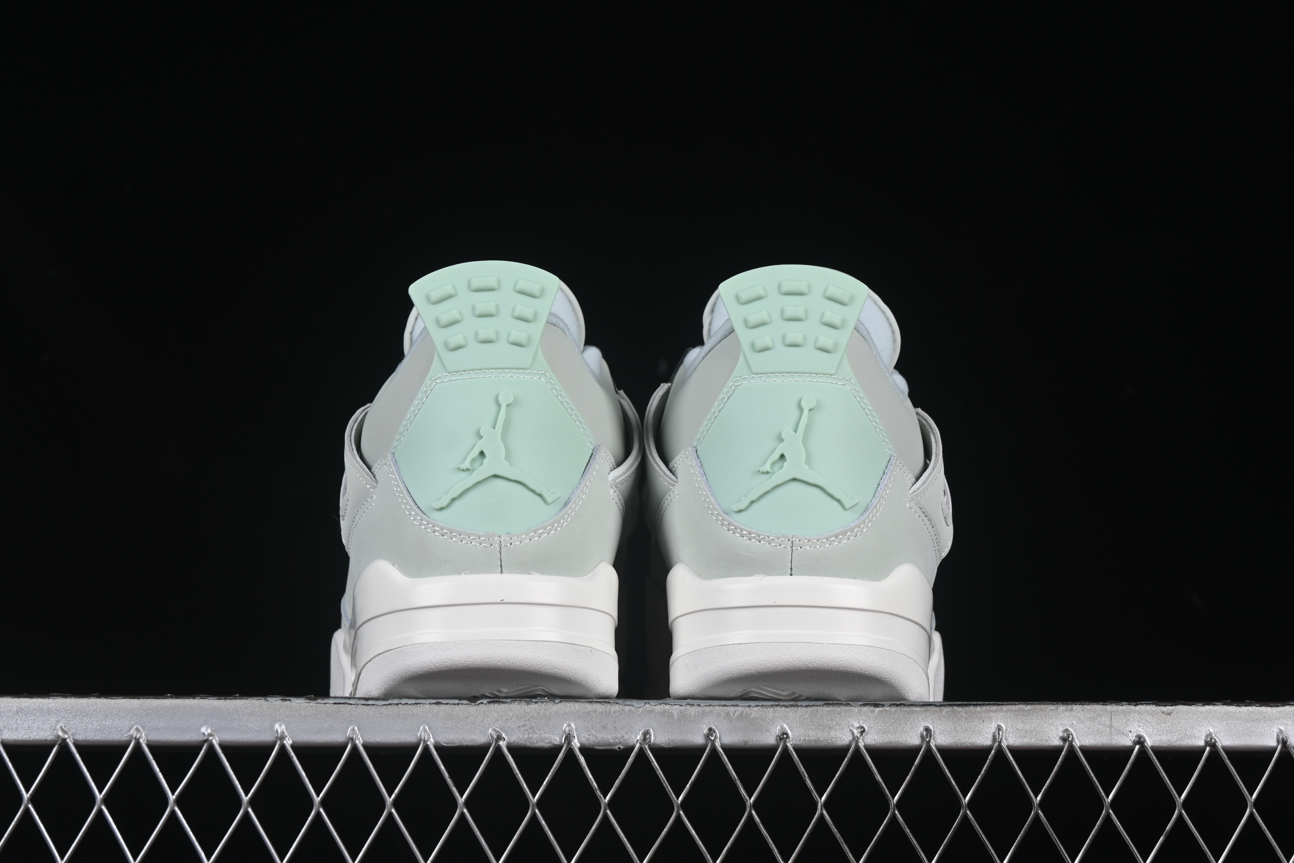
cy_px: 432
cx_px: 647
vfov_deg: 18.2
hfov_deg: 27.0
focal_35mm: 75
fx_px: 2696
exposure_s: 1/80
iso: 160
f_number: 8
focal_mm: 50
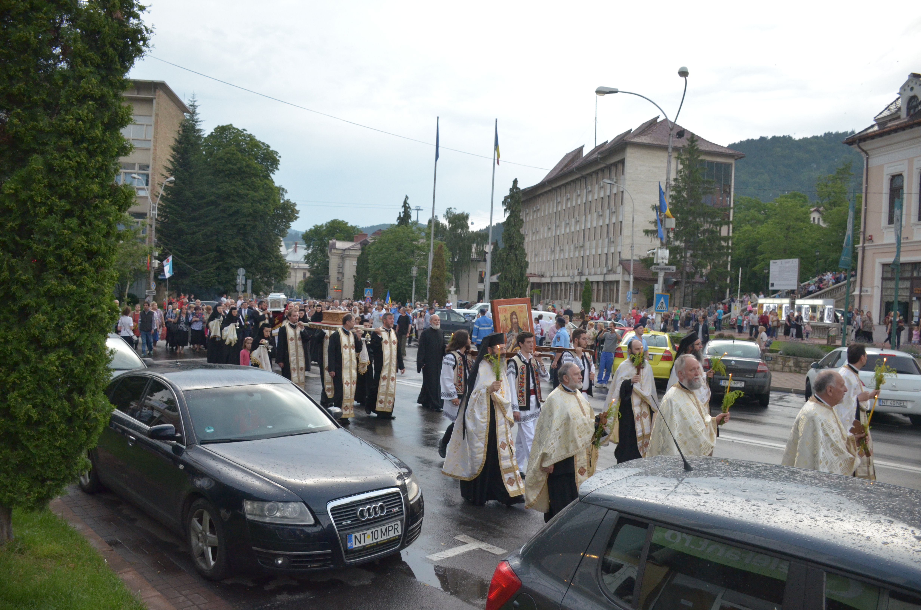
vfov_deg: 47.7
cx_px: 460
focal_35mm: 27
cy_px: 305
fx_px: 689
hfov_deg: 67.5
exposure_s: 1/320
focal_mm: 18
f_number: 4
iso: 1600
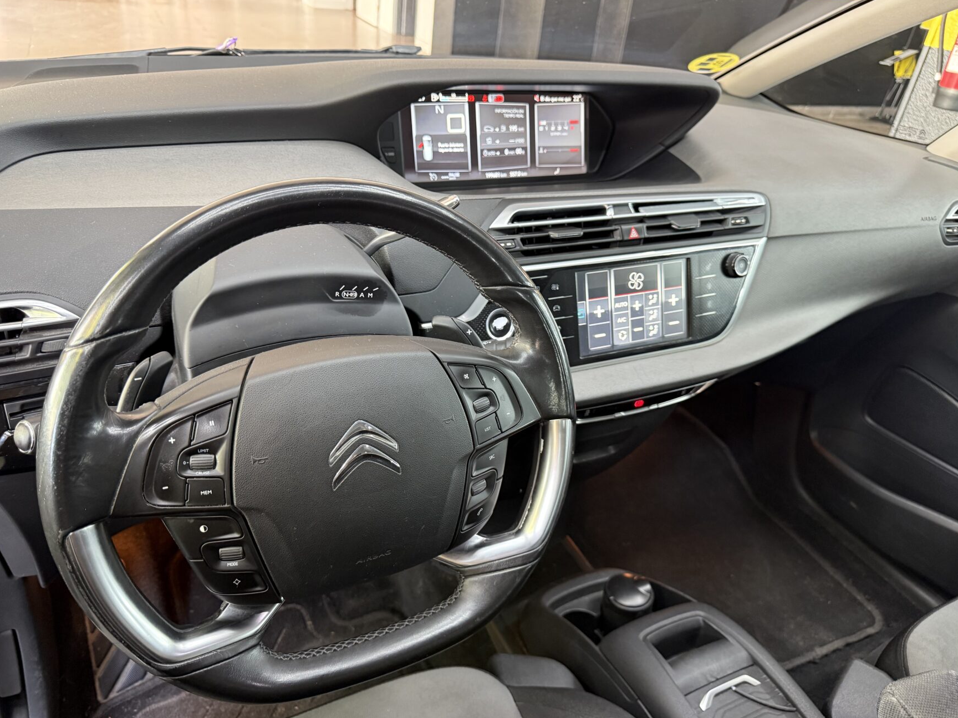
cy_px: 369
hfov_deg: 69.4
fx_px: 692
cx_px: 488
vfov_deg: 54.9
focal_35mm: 25
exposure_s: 1/50
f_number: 1.78
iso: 400
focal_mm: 6.76
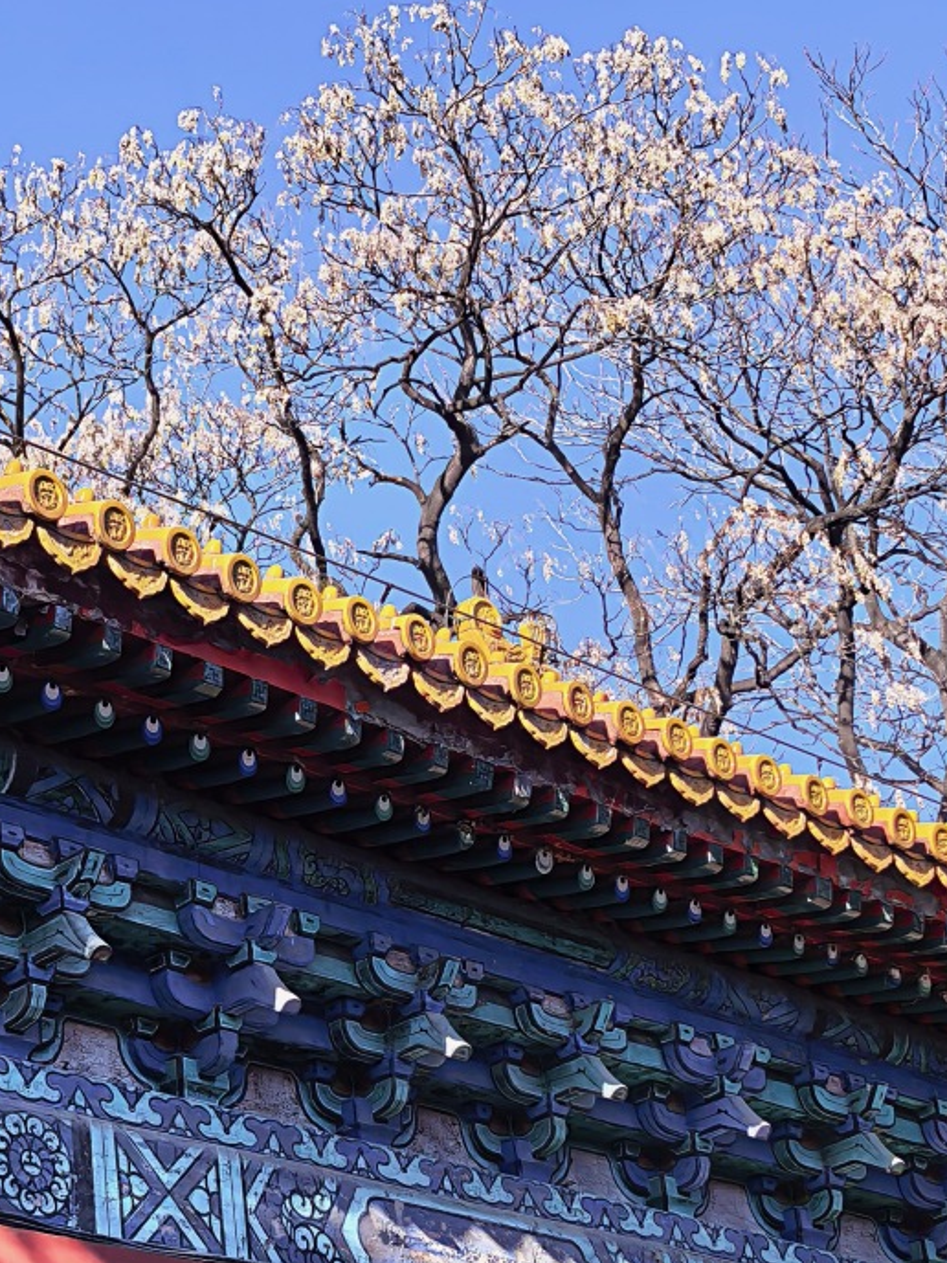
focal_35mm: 93
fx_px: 3392
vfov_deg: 21.1
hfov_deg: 15.9
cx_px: 387
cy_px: 691
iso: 50
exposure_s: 1/2475
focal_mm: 8.5
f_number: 2
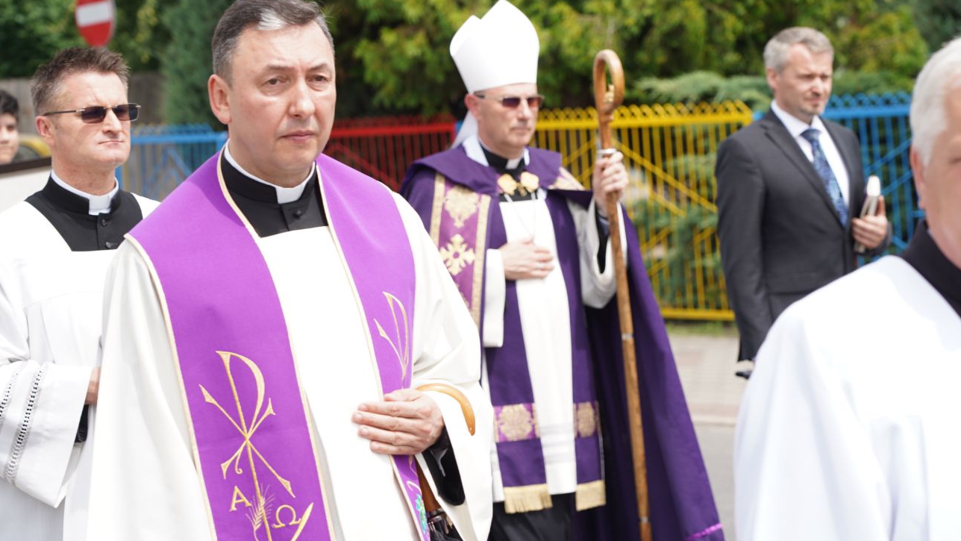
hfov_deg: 19.3
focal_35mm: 111
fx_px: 2829
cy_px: 246
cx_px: 478
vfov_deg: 10.9
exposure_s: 1/200
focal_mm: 105
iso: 100
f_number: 5.6
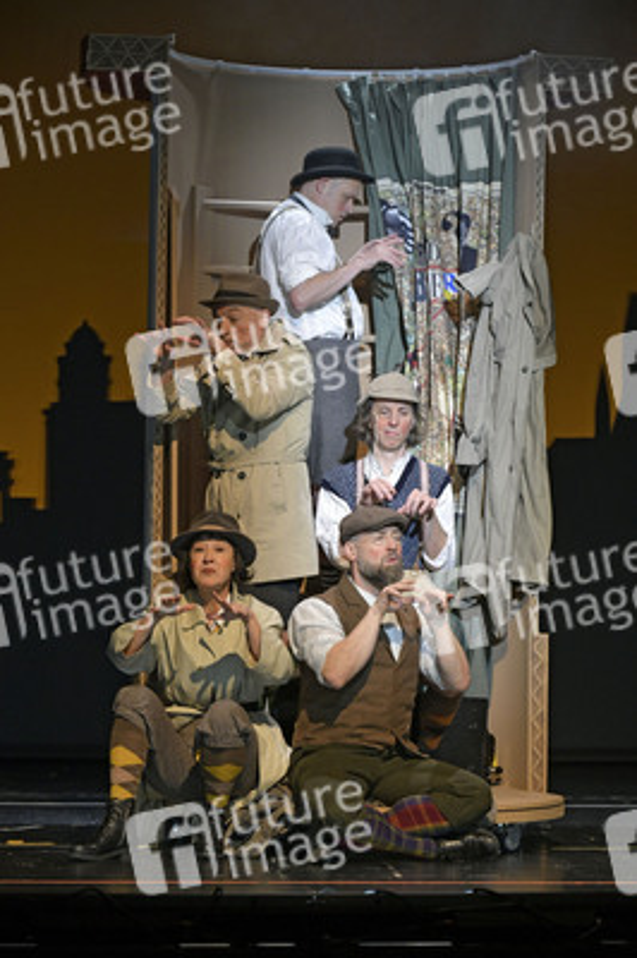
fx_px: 3589
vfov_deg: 15.2
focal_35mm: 135
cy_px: 479
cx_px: 318
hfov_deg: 10.1
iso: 2500
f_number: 5.6
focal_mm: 135
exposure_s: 1/200
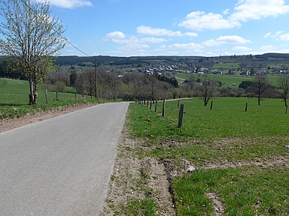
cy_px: 108
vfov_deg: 48.2
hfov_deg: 61.7
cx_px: 144
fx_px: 242
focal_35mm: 29
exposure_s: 1/1600
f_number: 2.8
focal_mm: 6
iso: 80
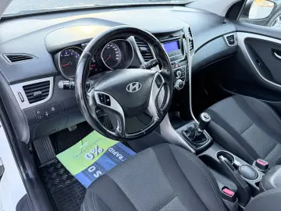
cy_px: 106
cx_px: 140
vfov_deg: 56.8
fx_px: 195
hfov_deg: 71.6
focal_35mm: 24
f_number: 1.78
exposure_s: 1/73
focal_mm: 6.76
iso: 200
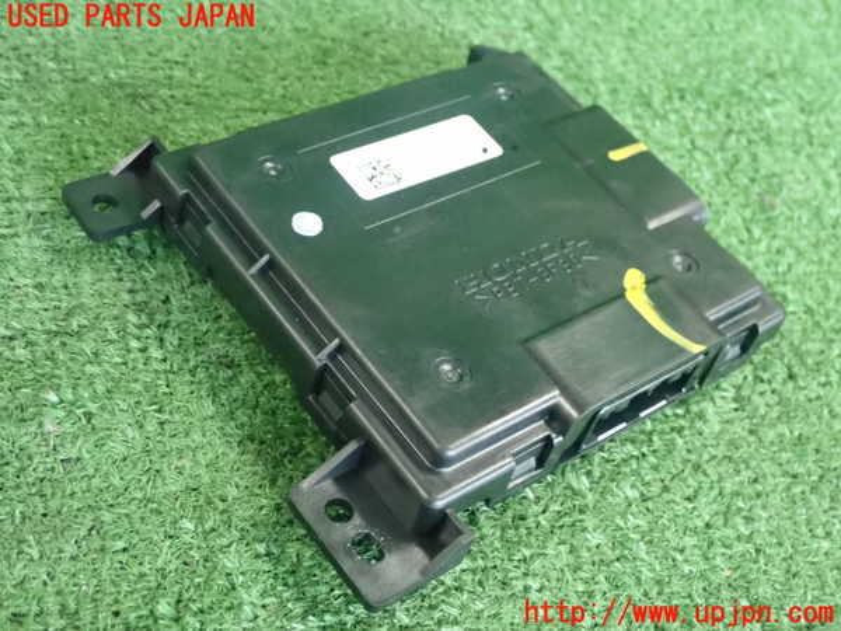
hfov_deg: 38.9
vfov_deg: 29.7
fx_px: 1190
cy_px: 316
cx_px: 420
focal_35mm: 49
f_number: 3.2
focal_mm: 8.99
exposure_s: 1/50
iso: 2500
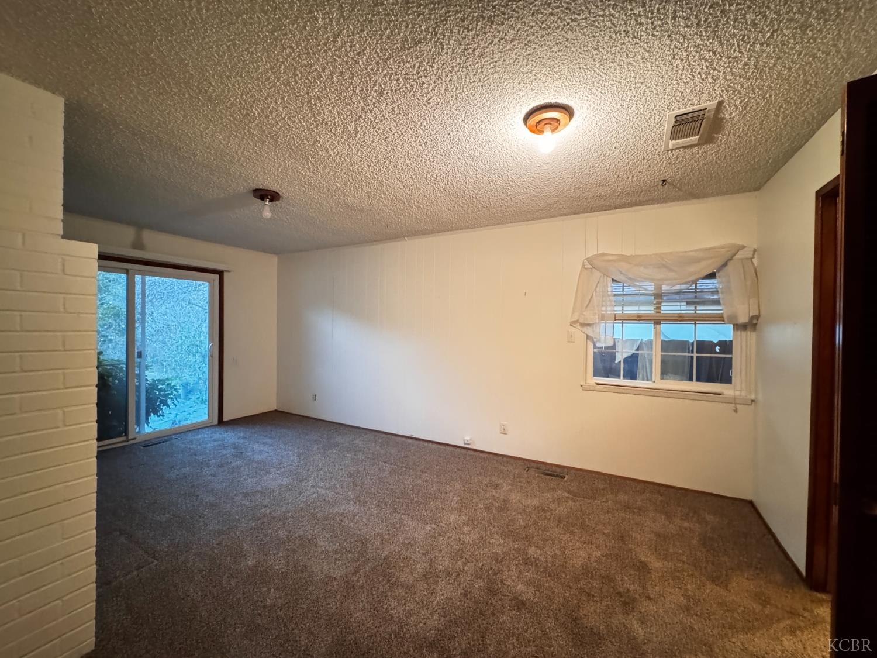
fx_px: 355
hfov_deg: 102.1
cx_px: 438
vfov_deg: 85.7
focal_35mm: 14
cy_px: 329
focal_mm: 2.22
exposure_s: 1/40
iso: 1250
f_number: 2.2
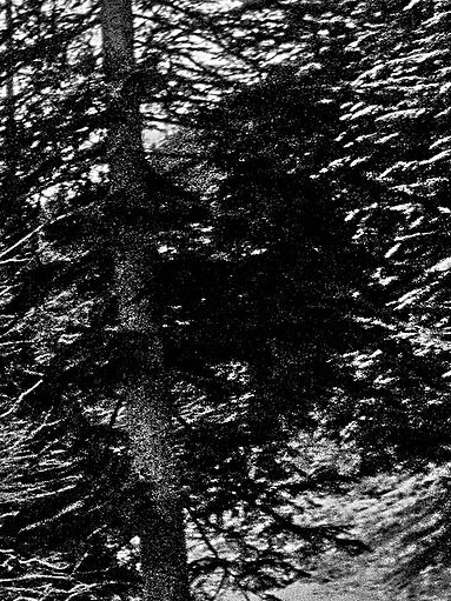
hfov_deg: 10.0
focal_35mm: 122
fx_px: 2120
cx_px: -769
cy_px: 282
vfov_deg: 16.2
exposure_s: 1/25
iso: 100
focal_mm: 18
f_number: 9
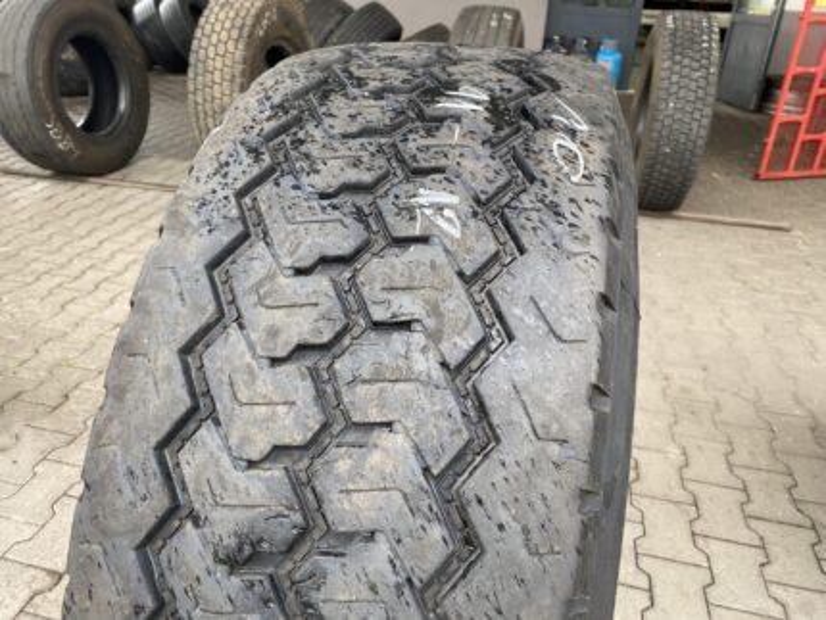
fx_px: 621
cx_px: 413
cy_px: 310
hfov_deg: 67.3
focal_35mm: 26
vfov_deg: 53.1
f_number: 1.8
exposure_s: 1/122
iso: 64
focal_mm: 4.25
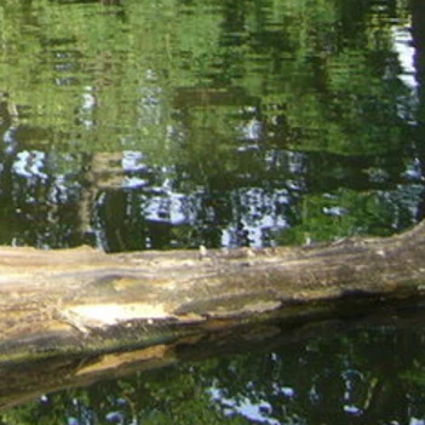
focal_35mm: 127
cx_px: -184
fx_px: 1764
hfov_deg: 13.1
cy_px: -142
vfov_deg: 13.2
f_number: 2.8
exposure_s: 1/200
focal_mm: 5.8
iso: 100
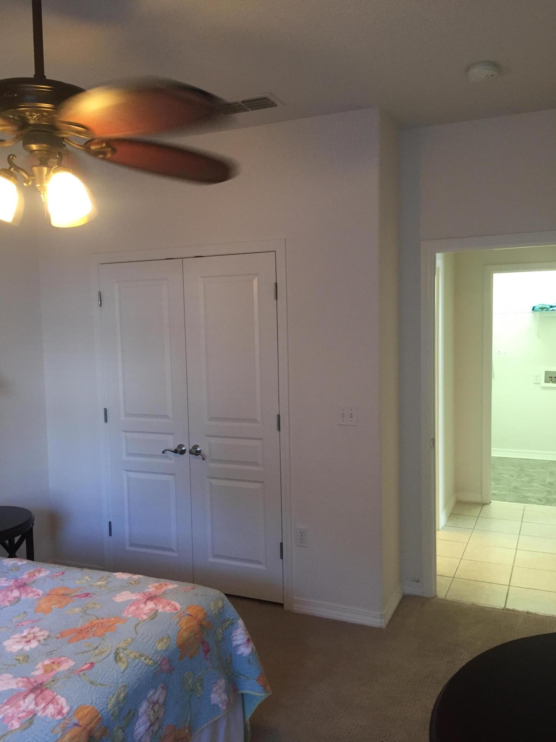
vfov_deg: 61.7
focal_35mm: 29
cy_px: 371
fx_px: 621
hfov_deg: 48.2
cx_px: 278
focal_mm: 4.15
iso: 100
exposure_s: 1/30
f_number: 2.2
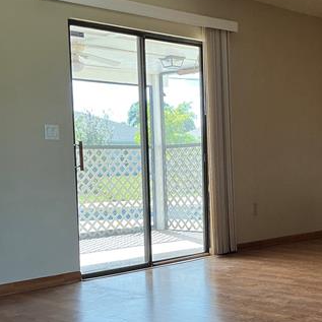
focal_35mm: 60
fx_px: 631
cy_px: 212
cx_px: 243
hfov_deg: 28.2
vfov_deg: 28.4
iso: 64
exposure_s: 1/120
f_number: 1.8
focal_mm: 3
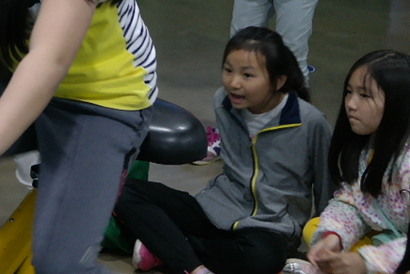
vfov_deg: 13.0
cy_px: -58
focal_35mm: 103
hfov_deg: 18.3
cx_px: -135
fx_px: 1174
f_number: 3.5
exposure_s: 1/40
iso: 800
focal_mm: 20
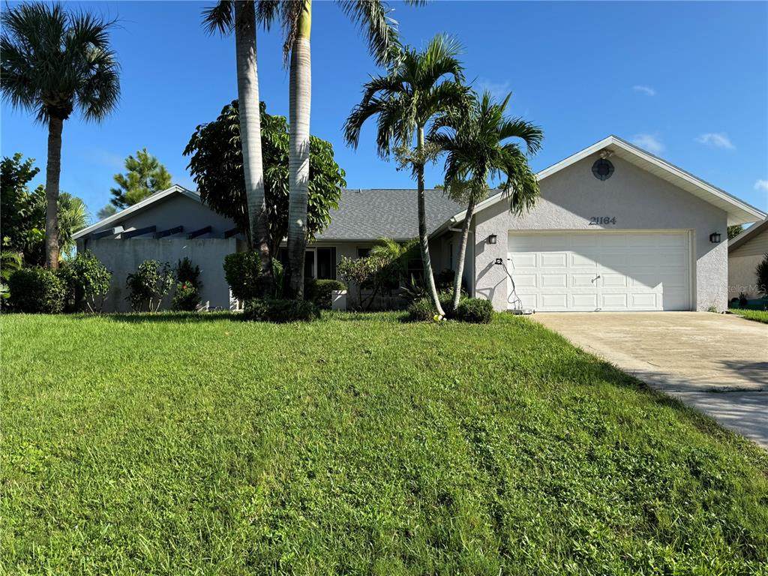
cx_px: 384
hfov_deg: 71.6
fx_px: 532
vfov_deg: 56.8
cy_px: 288
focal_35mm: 24
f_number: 1.78
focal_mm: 6.76
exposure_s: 1/3247
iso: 80
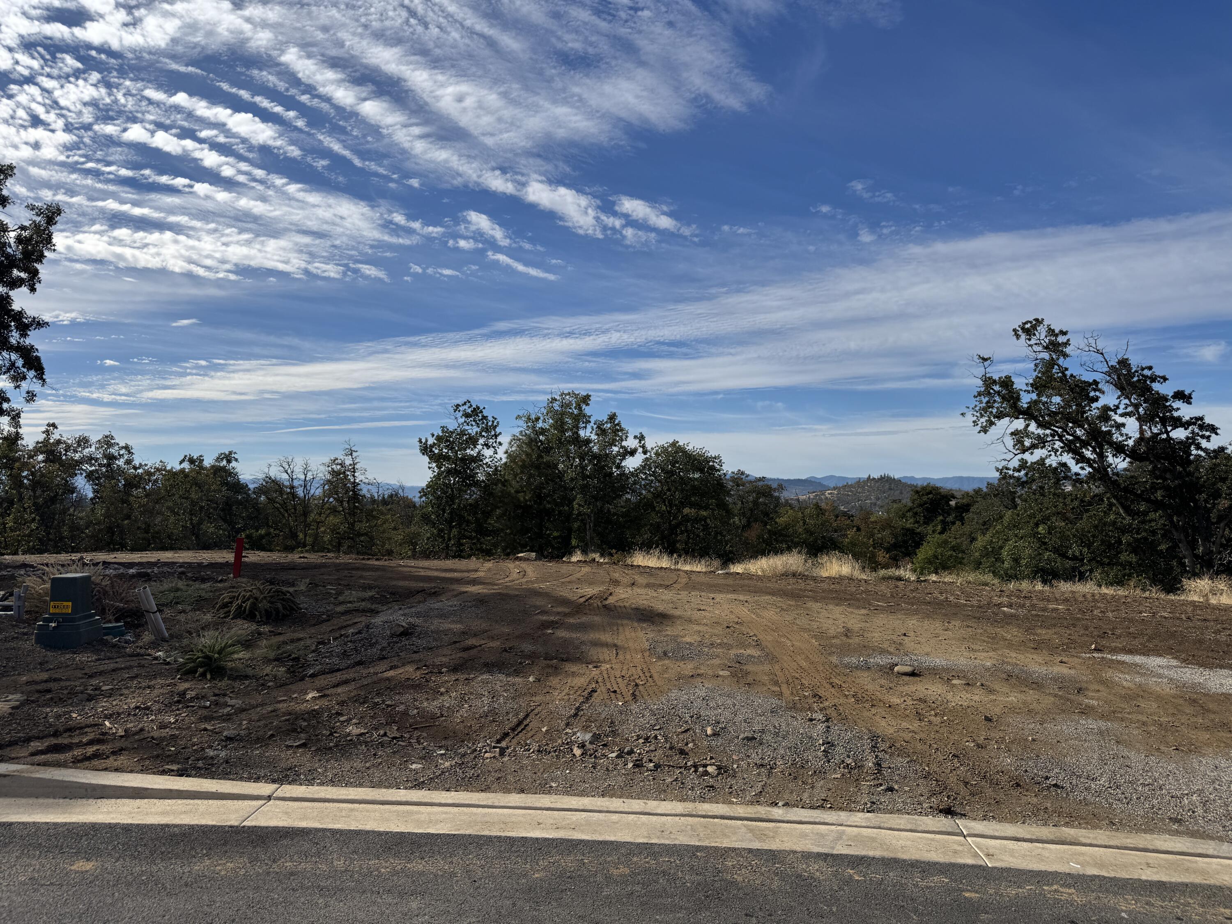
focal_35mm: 24
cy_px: 462
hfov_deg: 71.6
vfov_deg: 56.8
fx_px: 854
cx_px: 616
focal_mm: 6.76
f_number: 1.78
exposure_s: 1/7937
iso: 80
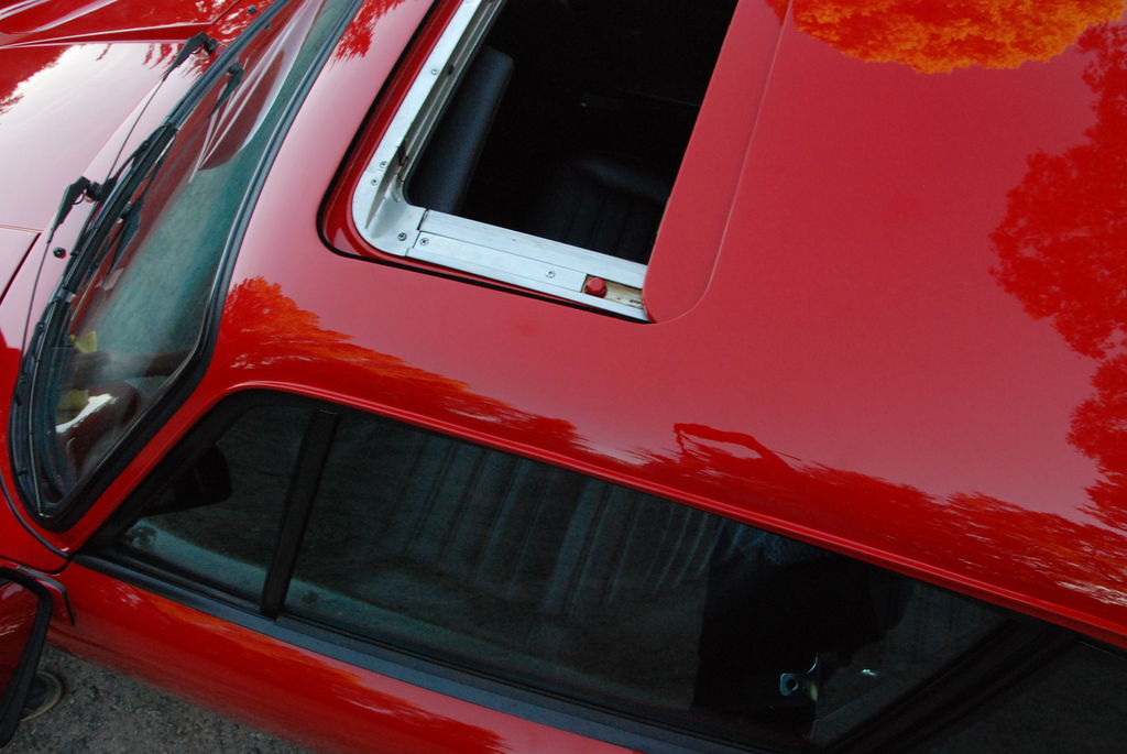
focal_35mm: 27
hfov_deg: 67.3
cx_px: 564
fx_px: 846
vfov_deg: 48.0
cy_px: 377
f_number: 10
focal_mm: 18
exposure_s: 1/80
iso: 1250
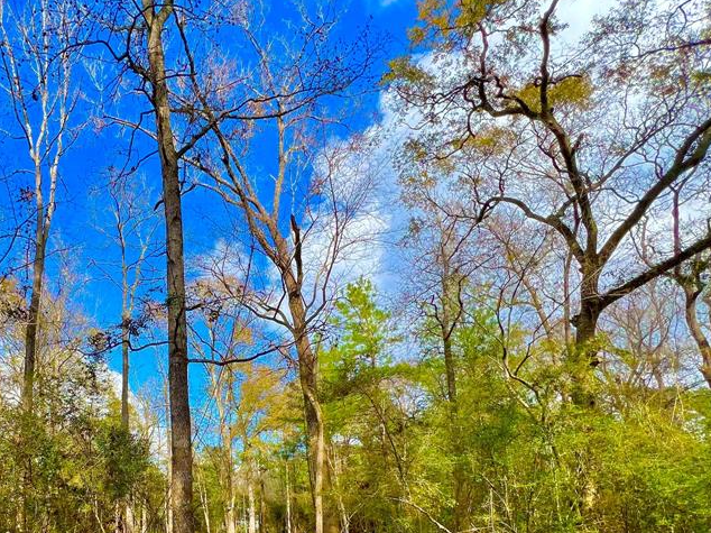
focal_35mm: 21
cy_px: 417
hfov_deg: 74.4
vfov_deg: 59.1
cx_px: 194
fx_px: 431
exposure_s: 1/758
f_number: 1.8
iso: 32
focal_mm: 1.57
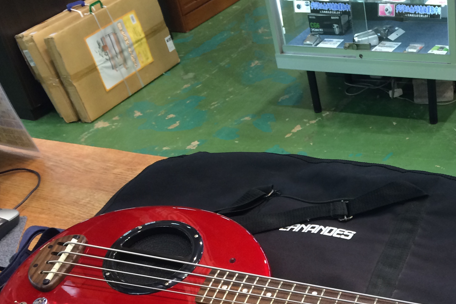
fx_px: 697
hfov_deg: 35.0
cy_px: 302
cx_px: 371
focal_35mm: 55
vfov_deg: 23.6
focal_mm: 4.15
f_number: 2.2
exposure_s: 1/30
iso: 100
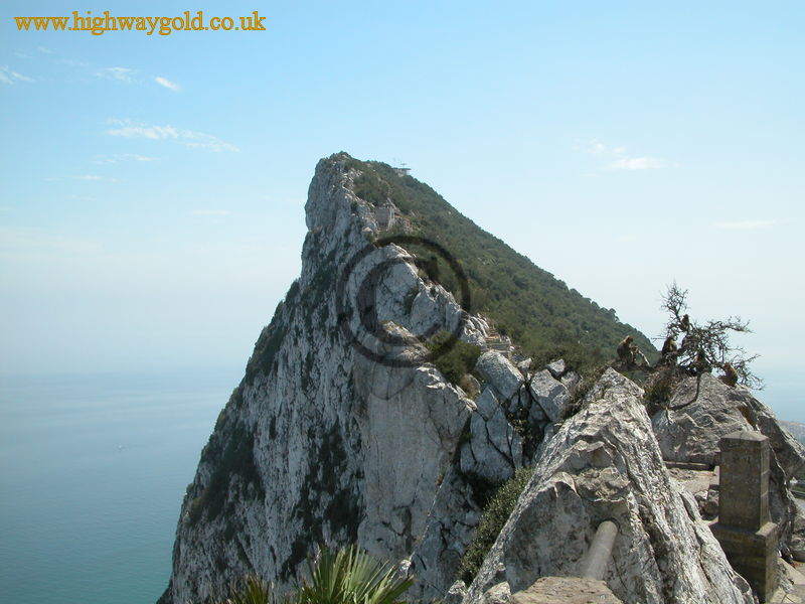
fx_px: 814
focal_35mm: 35
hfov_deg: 52.6
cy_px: 302
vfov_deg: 40.7
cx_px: 402
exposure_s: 1/335
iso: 100
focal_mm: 8.9
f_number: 6.3
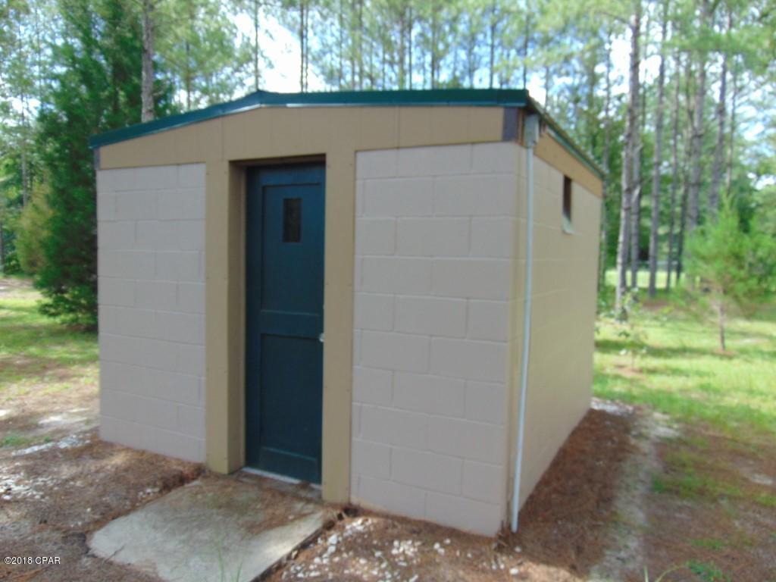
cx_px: 388
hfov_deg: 69.4
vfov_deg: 54.9
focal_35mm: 25
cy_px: 291
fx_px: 560
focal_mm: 4.5
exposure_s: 1/200
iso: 80
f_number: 3
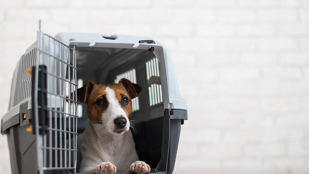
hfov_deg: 32.4
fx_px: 532
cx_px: 147
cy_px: 108
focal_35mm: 65
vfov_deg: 18.5
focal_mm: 50
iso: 50
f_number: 2.2
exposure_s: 1/160
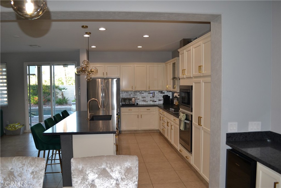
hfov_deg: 67.4
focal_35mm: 27
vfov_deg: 47.9
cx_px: 140
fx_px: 211
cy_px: 94
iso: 400
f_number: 4
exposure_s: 1/100
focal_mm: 18
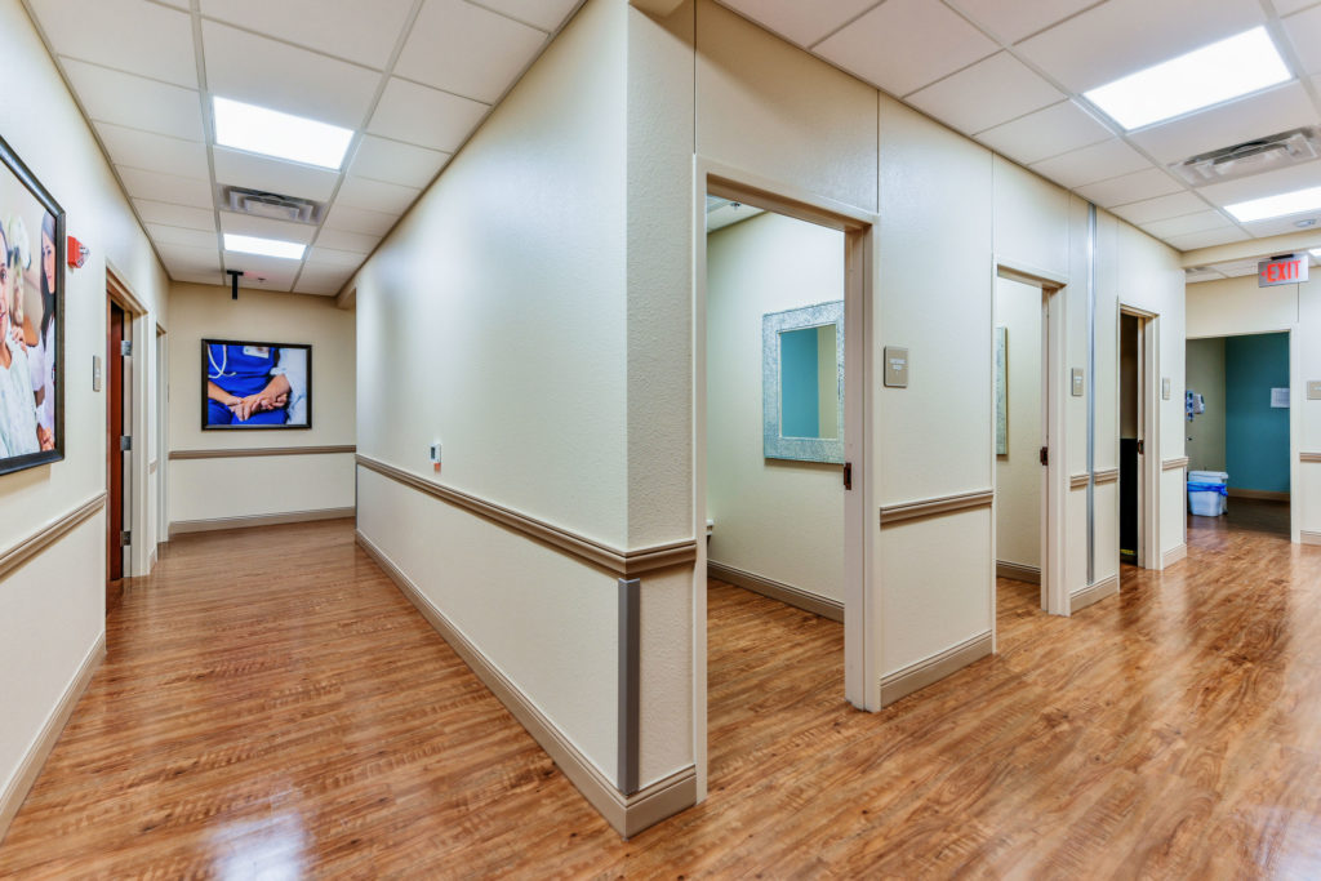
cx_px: 660
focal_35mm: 16
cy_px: 440
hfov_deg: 96.7
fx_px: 587
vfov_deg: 73.8
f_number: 10
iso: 200
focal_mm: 16
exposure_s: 1/5
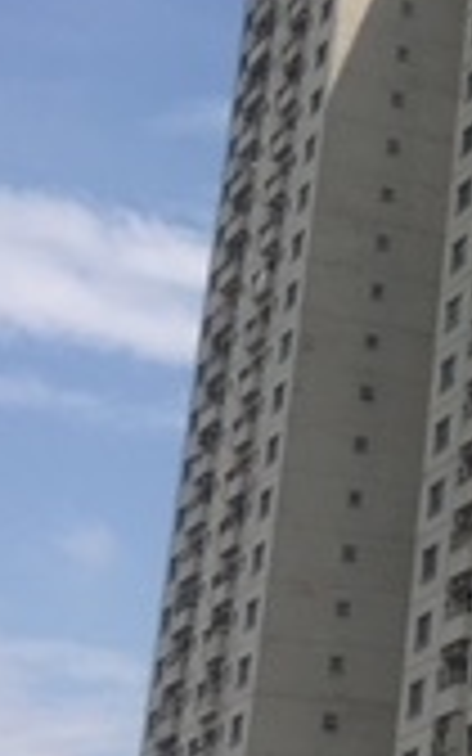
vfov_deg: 17.7
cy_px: 148
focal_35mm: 117
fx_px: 2408
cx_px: 1106
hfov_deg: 9.9
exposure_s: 1/2481
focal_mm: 4.15
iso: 25
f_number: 2.2
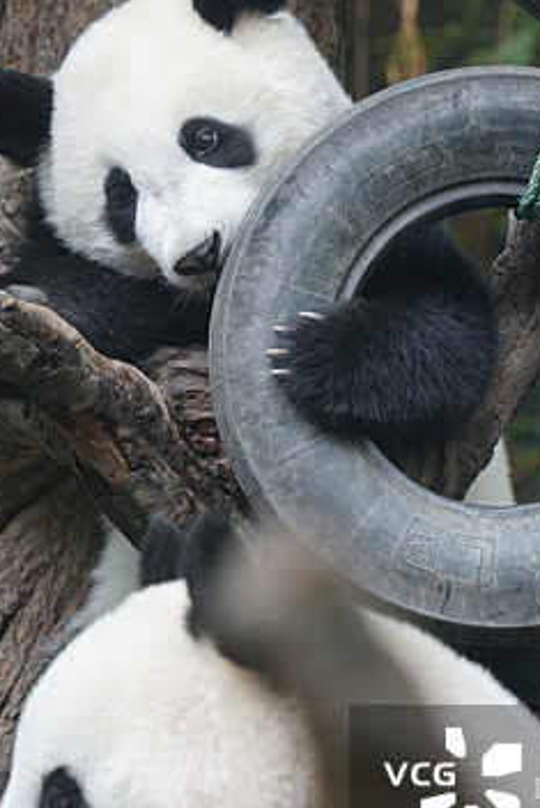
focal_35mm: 318
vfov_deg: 6.5
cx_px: 248
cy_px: 349
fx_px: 7147
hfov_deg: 4.3
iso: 1000
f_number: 5
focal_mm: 140
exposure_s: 1/160
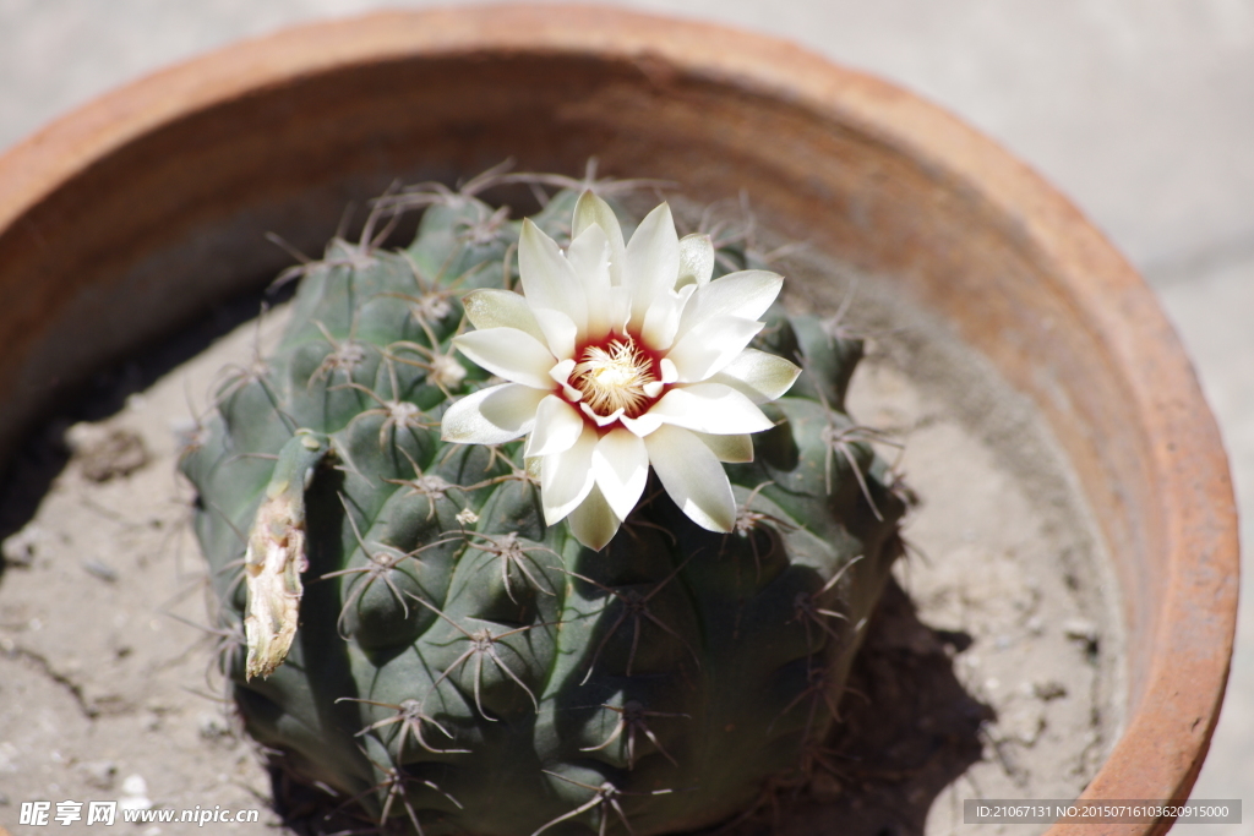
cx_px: 627
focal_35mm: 300
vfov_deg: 4.6
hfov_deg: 6.9
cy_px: 418
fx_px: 10451
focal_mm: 200
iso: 200
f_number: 9
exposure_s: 1/400
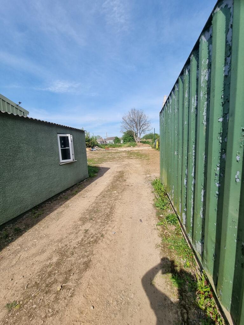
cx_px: 122
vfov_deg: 106.2
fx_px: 122
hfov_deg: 89.9
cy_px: 162
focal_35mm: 13
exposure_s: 1/1656
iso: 50
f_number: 2.2
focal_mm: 2.2
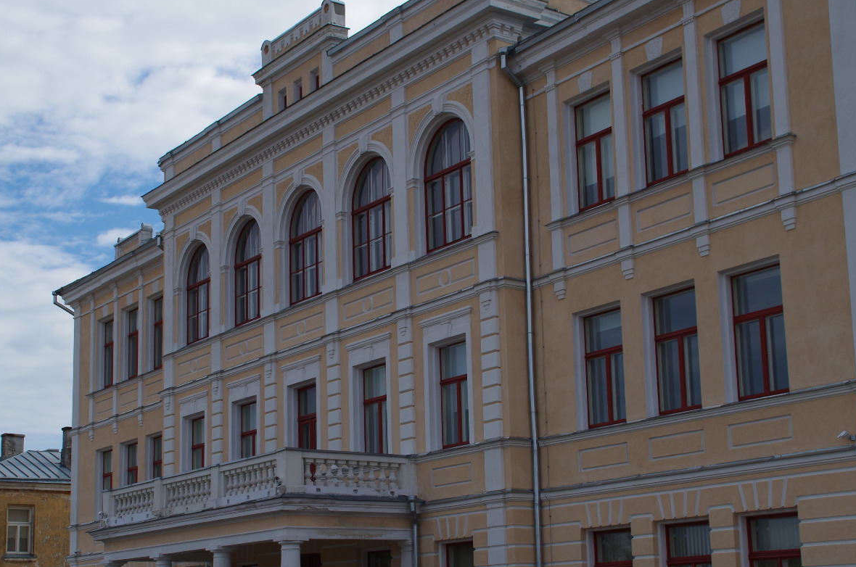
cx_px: 387
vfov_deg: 23.2
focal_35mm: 58
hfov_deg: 34.5
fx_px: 1376
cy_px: 352
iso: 100
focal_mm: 28
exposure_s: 1/160
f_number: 11
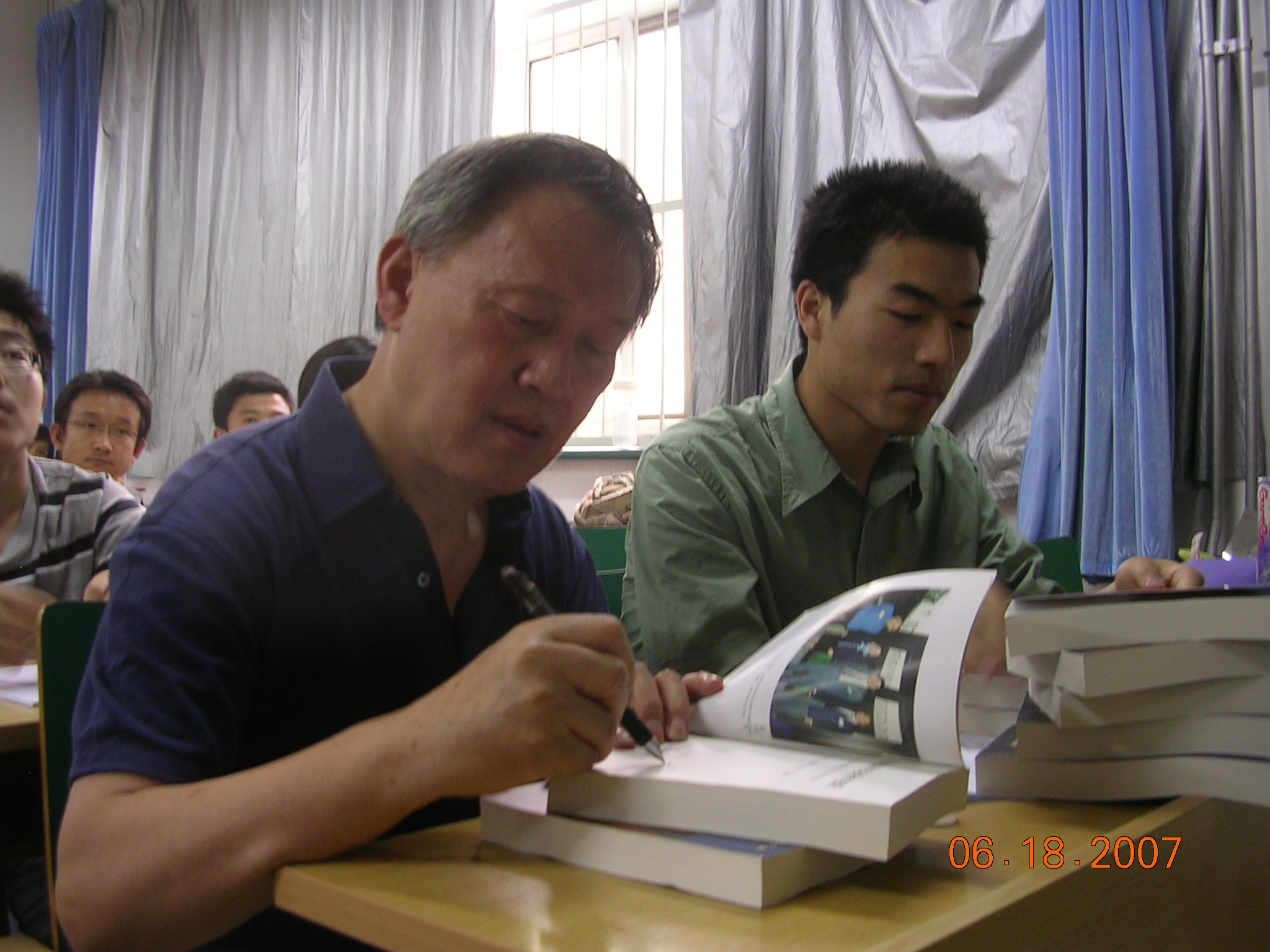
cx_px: 635
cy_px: 476
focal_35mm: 38
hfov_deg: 49.0
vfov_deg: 37.7
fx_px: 1394
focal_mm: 5.8
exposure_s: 1/10.5
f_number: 2.8
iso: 50
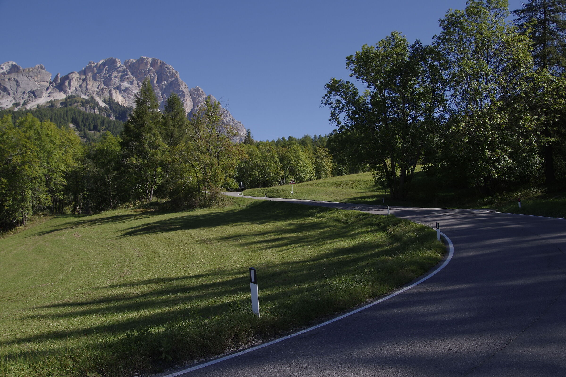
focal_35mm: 31
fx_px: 487
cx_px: 283
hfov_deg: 60.3
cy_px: 188
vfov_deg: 42.3
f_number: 6.3
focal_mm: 21
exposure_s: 1/400
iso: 100
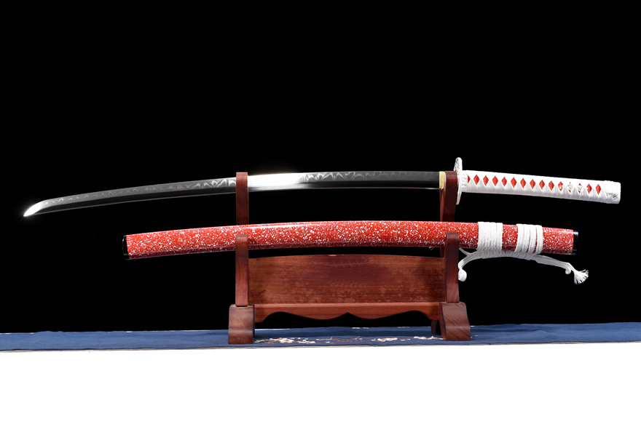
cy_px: 214
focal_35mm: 60
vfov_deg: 22.6
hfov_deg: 33.4
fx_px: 1068
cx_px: 320
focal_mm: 60
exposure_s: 1/160
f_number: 8
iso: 200
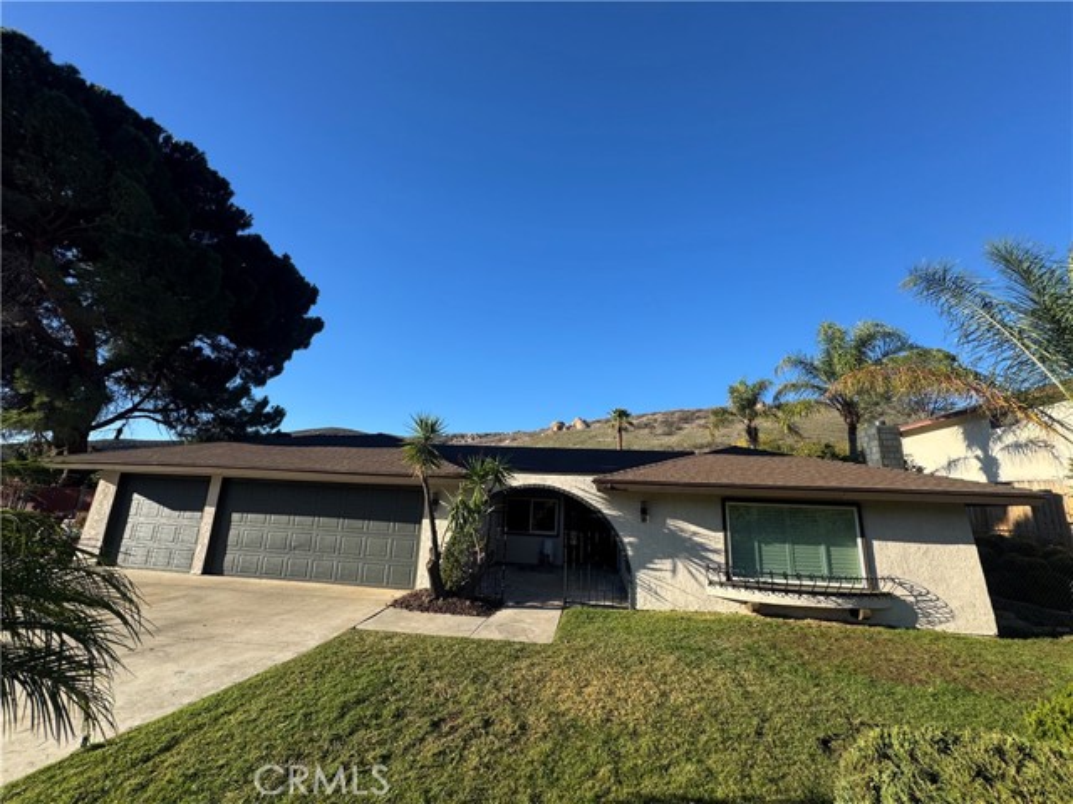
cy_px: 402
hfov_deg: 102.1
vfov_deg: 85.7
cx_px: 536
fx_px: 434
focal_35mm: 14
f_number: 2.2
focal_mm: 2.22
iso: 50
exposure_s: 1/1143
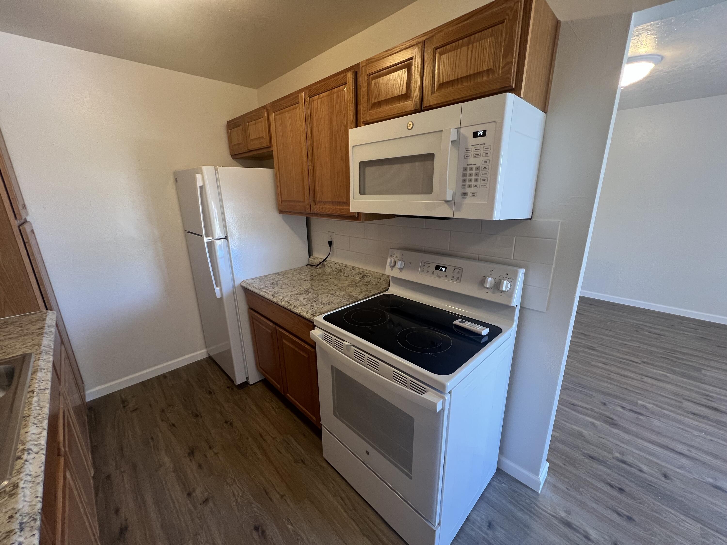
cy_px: 272
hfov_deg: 106.2
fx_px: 273
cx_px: 364
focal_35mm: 13
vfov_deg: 89.9
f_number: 1.8
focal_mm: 1.57
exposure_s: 1/60
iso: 125
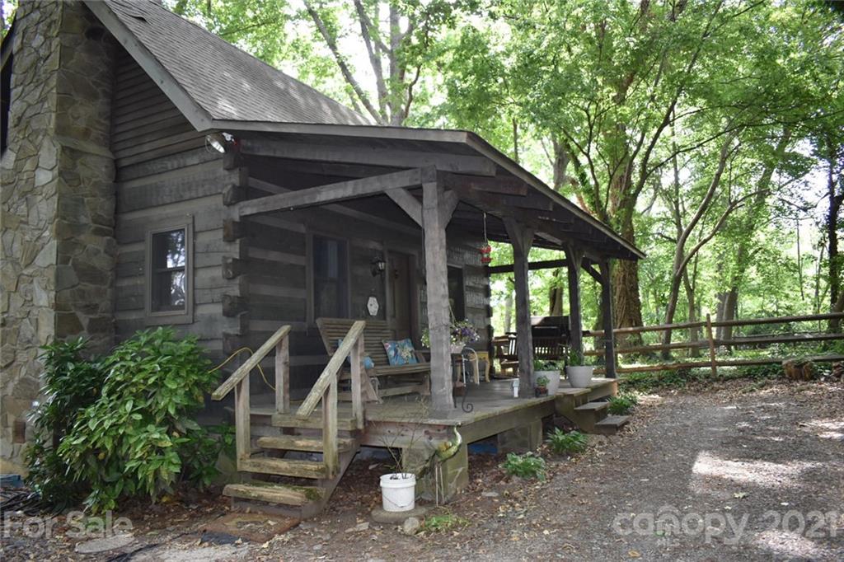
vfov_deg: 47.9
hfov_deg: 67.4
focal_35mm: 27
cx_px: 422
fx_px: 633
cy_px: 281
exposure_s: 1/200
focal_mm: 18
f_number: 4
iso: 800
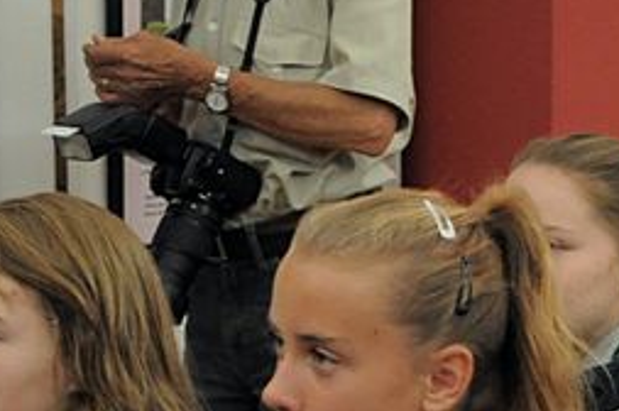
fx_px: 4499
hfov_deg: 7.8
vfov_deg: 5.2
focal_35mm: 262
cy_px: 557
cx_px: 710
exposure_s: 1/80
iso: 1600
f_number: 5
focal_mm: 52
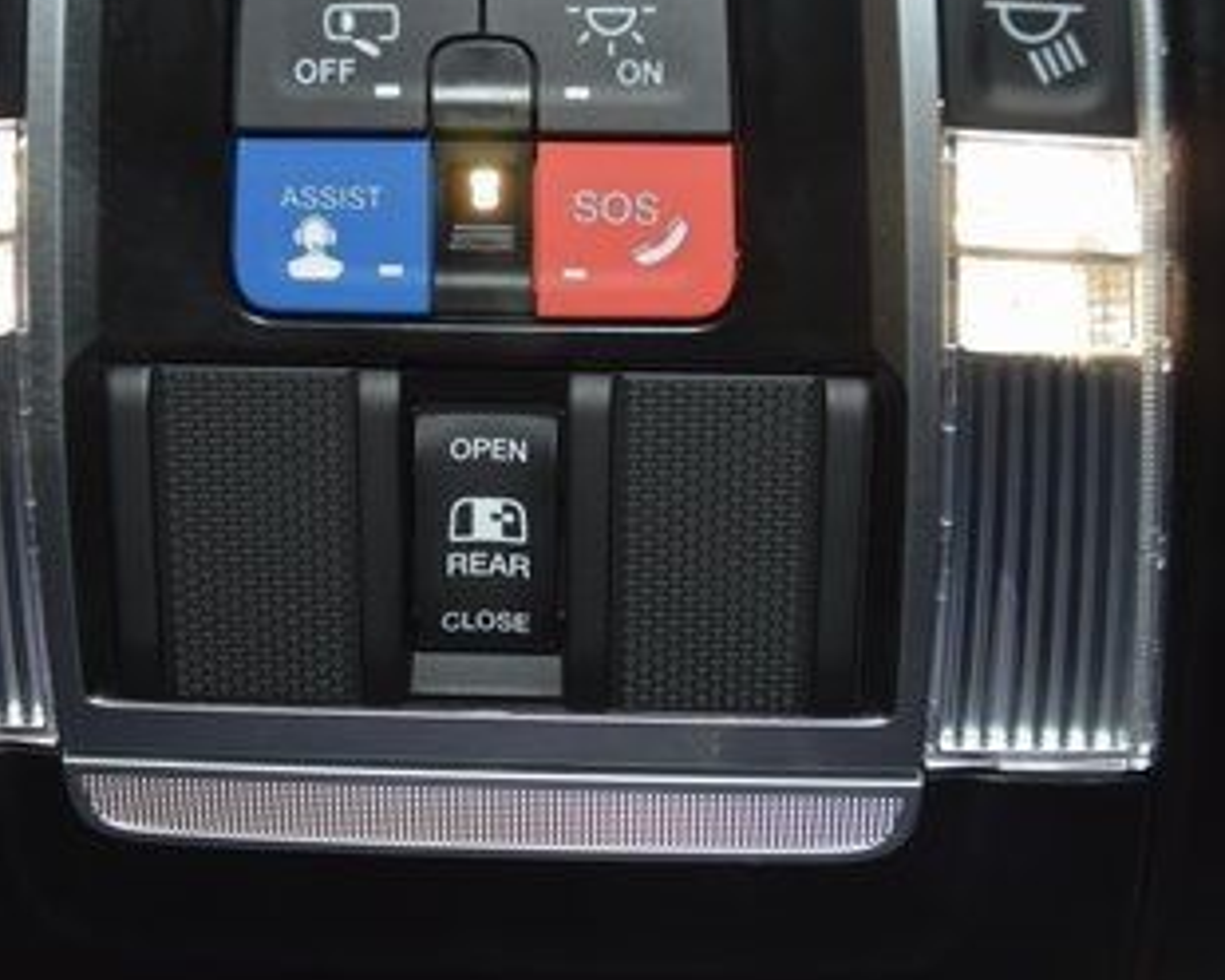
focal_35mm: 64
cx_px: 502
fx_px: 2320
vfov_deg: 23.7
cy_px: 275
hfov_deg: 29.5
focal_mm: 22
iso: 400
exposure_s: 1/60
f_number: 3.5
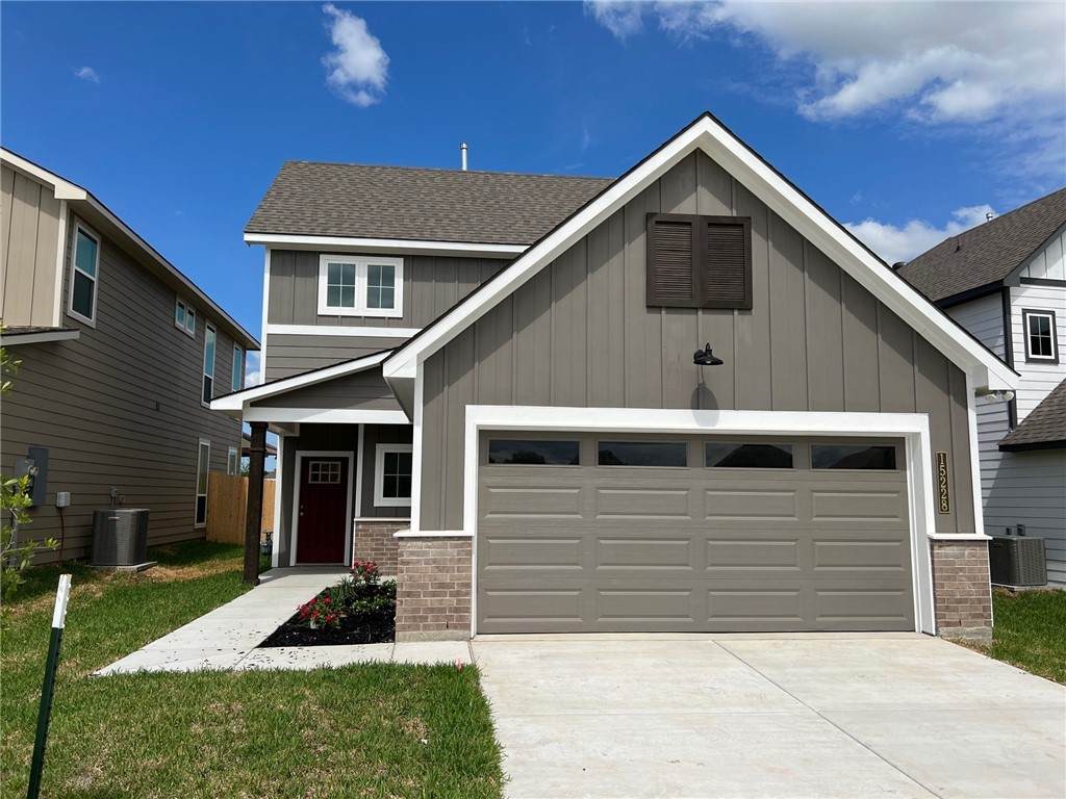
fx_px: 801
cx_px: 533
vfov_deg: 53.1
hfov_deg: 67.3
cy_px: 400
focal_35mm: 26
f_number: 1.5
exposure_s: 1/6579
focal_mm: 5.7
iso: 50
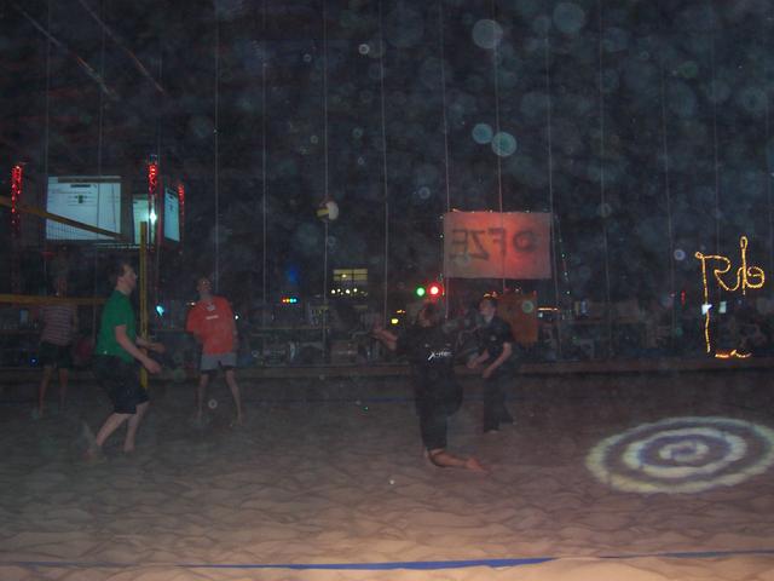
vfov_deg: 40.7
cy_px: 290
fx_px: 783
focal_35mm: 35
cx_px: 387
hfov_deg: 52.6
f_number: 2.8
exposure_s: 1/30
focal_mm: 5.6
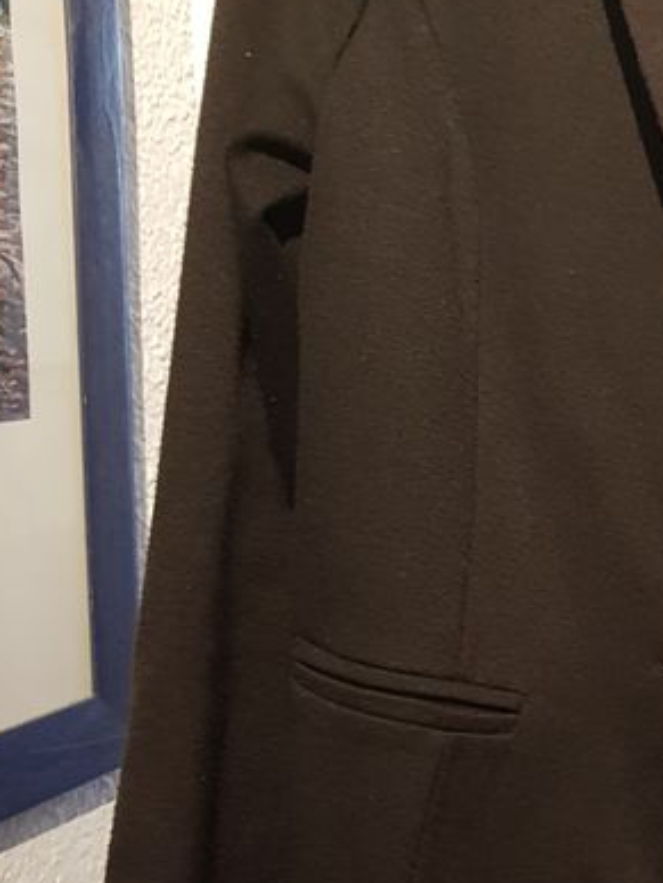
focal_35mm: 67
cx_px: 822
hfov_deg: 20.3
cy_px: 562
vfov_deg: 28.8
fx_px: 1711
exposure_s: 1/14
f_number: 1.7
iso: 250
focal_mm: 4.2
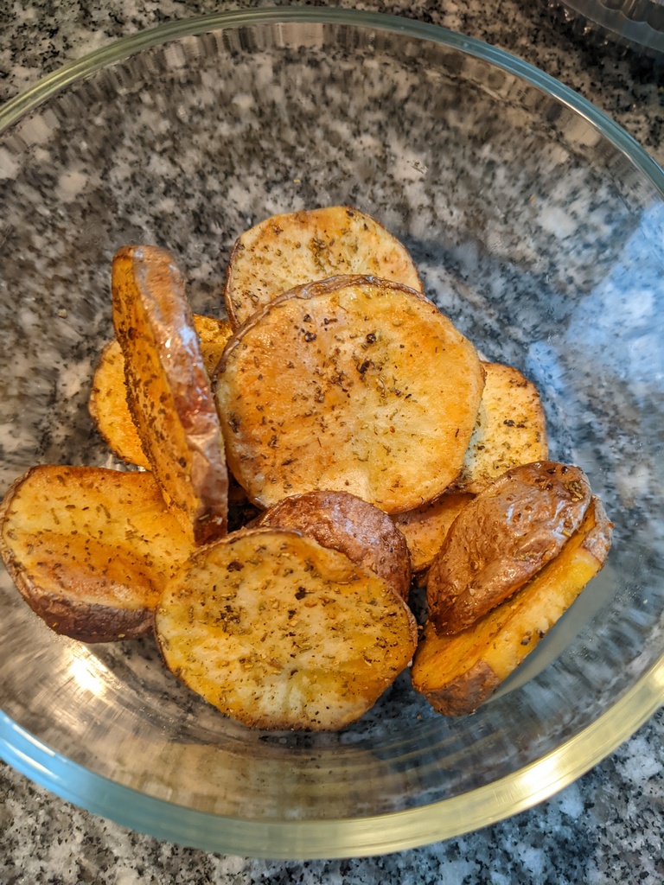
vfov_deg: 65.3
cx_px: 332
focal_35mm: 27
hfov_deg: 51.4
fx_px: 691
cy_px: 442
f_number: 1.8
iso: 119
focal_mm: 4.44
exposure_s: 1/40
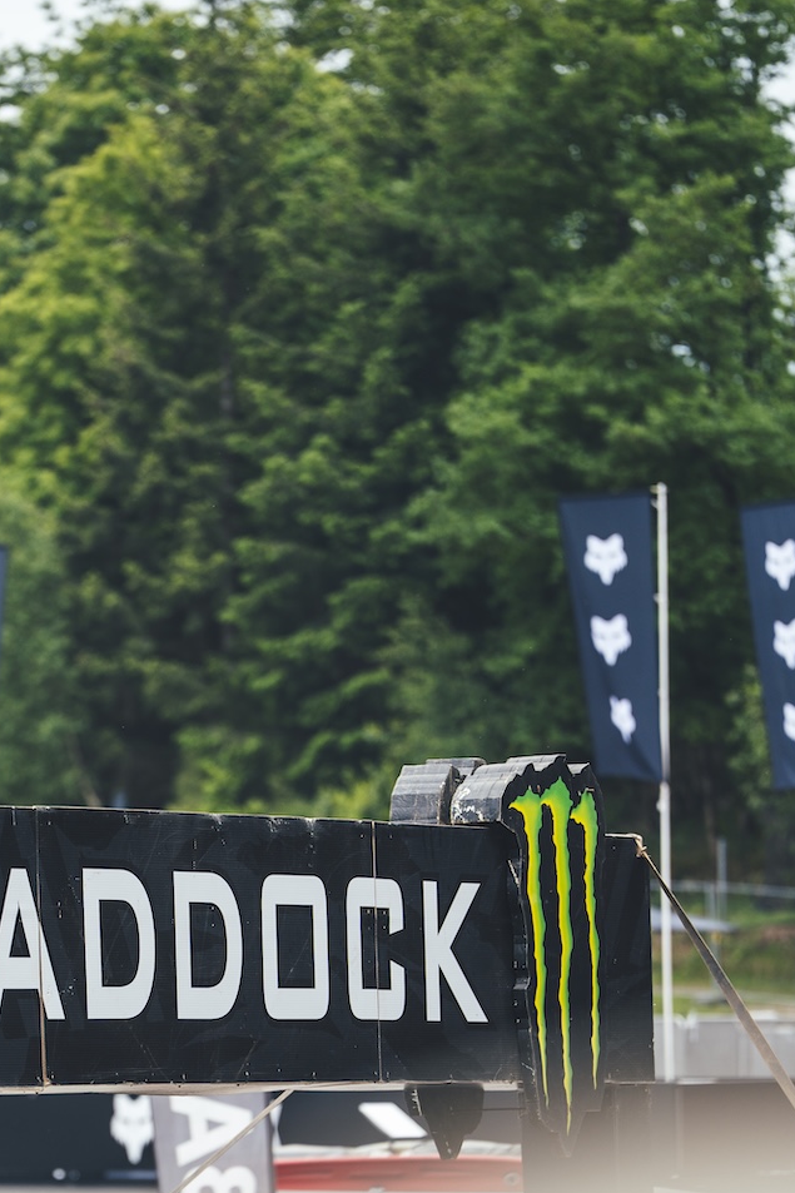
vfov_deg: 5.8
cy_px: 950
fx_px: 11696
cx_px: 130
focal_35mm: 353
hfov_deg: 3.9
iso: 100
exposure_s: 1/320
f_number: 2.8
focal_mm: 200
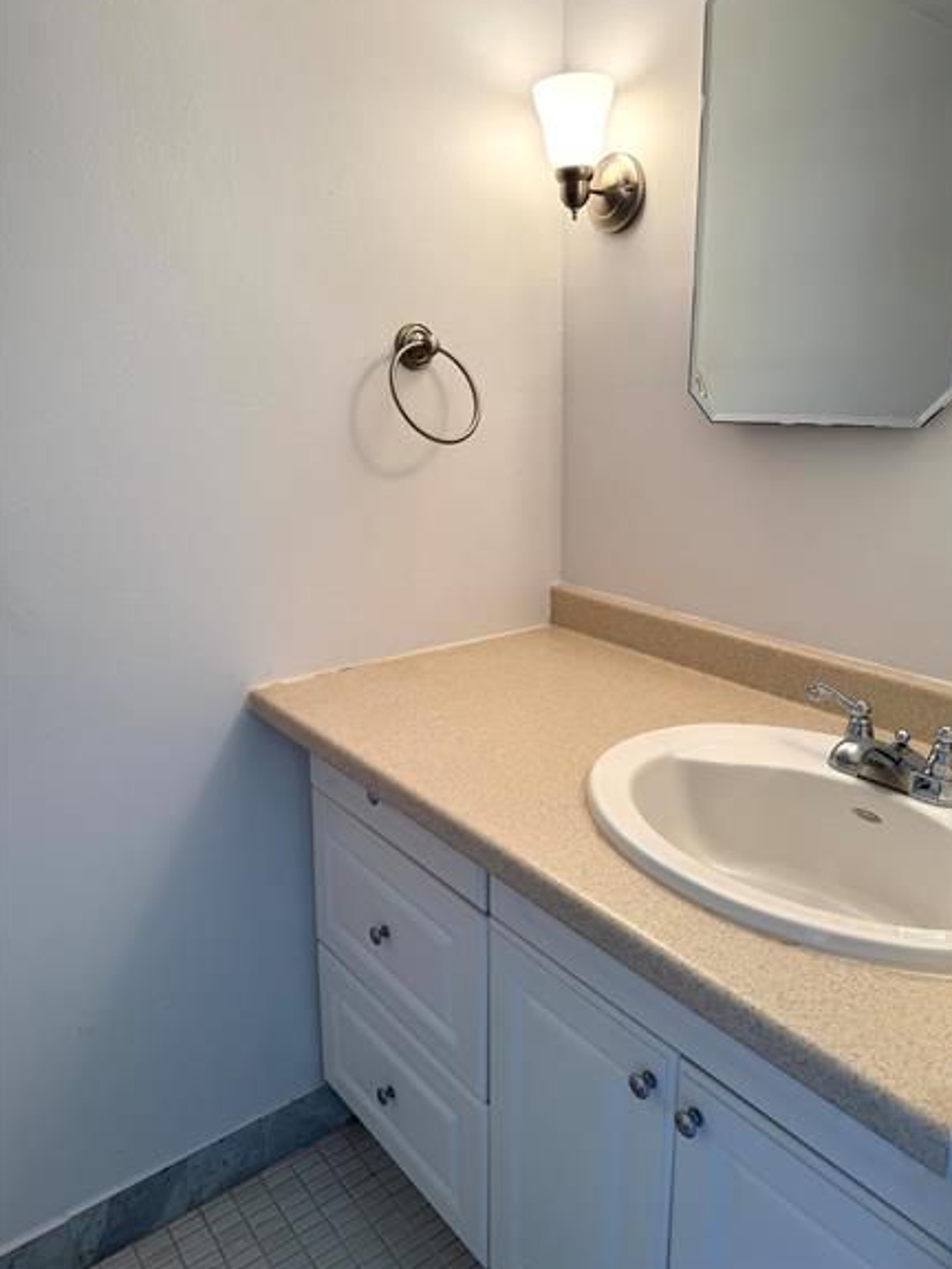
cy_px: 612
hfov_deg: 54.9
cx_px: 489
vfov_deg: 69.4
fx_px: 917
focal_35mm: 25
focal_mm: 6.76
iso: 100
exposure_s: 1/120
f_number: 1.78
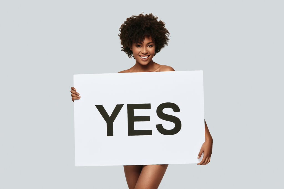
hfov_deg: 50.7
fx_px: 300
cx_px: 142
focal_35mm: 38
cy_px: 94
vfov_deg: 35.1
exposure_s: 1/125
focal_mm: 38
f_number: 6.3
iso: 200
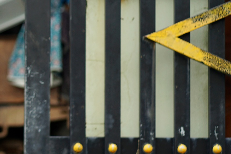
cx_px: -58
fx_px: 1592
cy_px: 46
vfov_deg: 5.5
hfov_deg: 8.2
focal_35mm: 248
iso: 200
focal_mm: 85
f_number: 2.5
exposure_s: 1/640
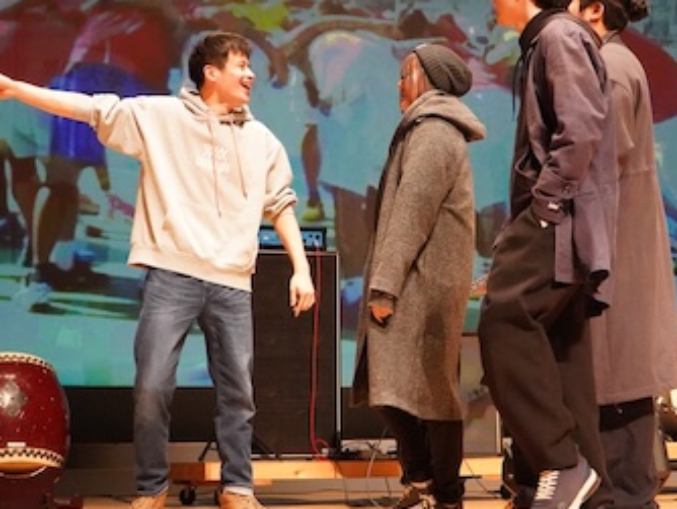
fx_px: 1350
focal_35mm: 69
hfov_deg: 28.0
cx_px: 432
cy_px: 184
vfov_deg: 21.3
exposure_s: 1/500
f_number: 4
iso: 12800
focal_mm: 32
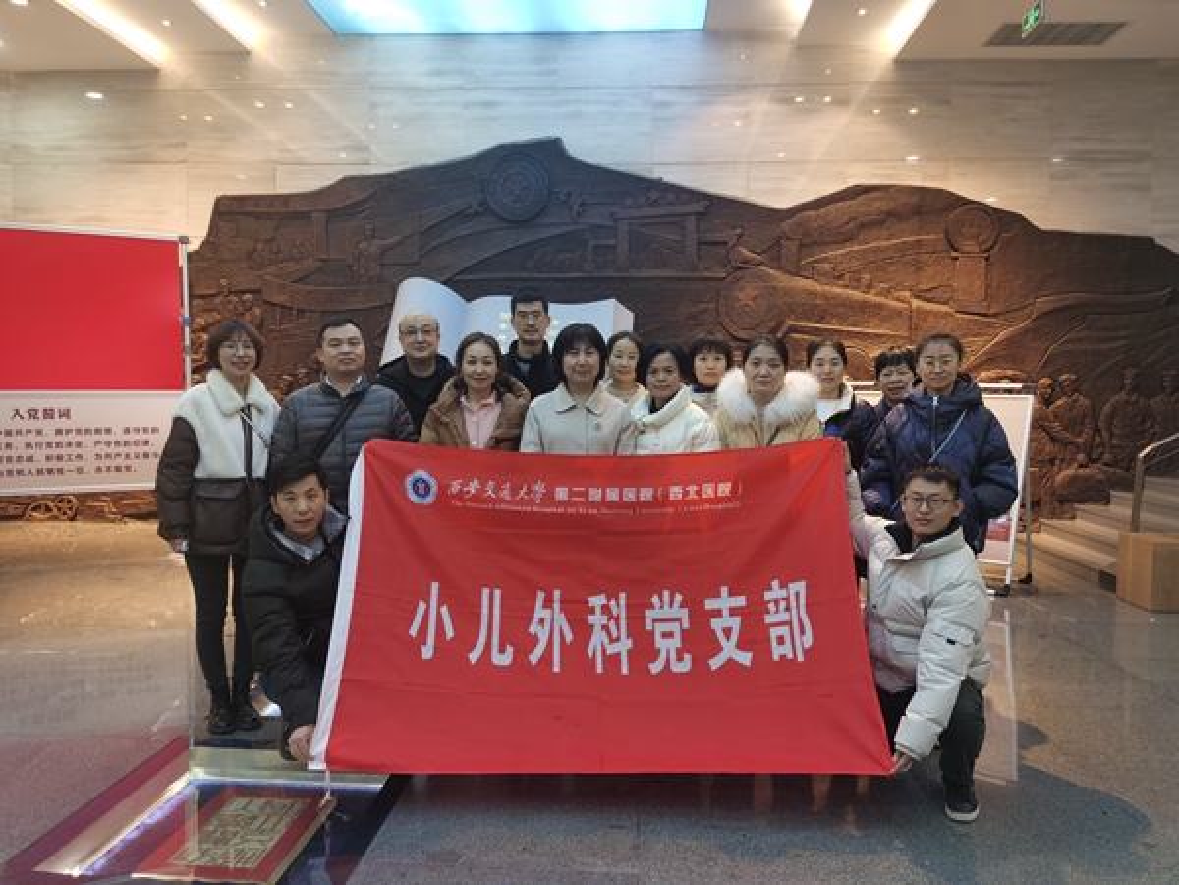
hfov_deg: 65.3
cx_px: 590
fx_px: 920
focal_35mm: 27
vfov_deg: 51.4
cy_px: 442
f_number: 1.6
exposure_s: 1/100
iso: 200
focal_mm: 5.56
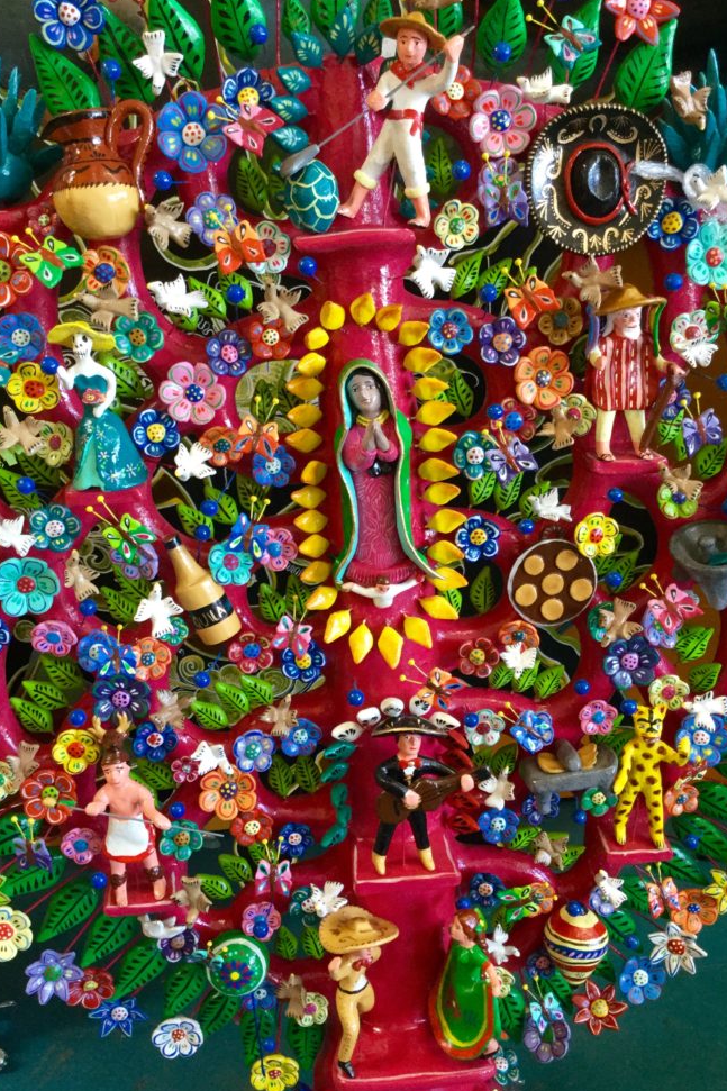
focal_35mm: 34
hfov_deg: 38.9
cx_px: 380
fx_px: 1030
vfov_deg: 55.8
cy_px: 531
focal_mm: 3.3
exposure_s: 1/30
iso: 80
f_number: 2.4
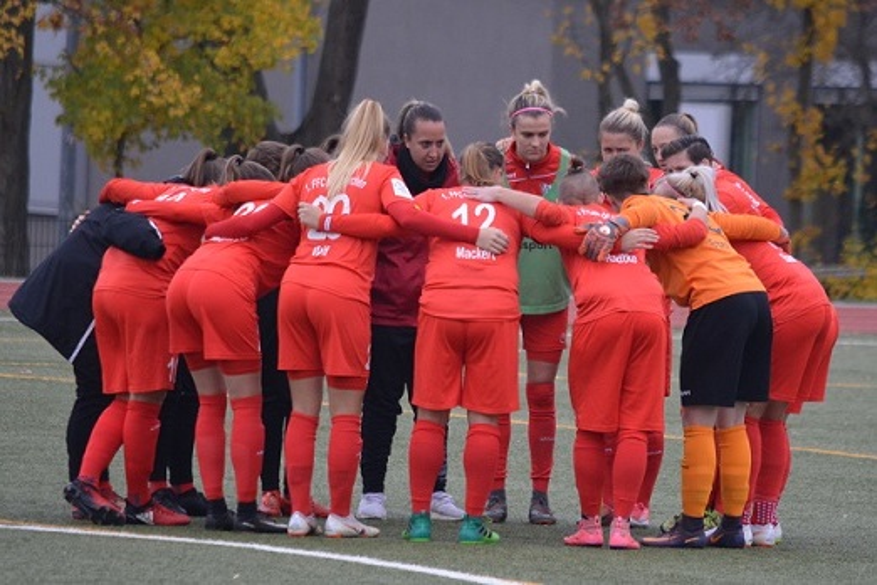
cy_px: 292
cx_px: 438
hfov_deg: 4.6
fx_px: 10962
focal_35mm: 450
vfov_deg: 3.1
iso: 1250
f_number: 5.6
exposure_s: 1/500
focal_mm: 300
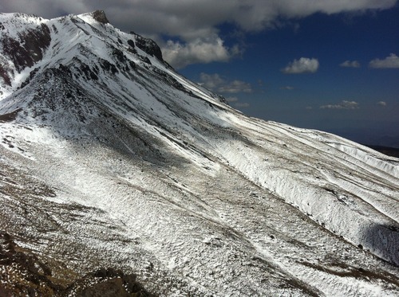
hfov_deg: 52.7
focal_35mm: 35
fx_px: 403
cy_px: 148
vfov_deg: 40.6
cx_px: 200
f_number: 2.8
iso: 80
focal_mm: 3.85
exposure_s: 1/7541
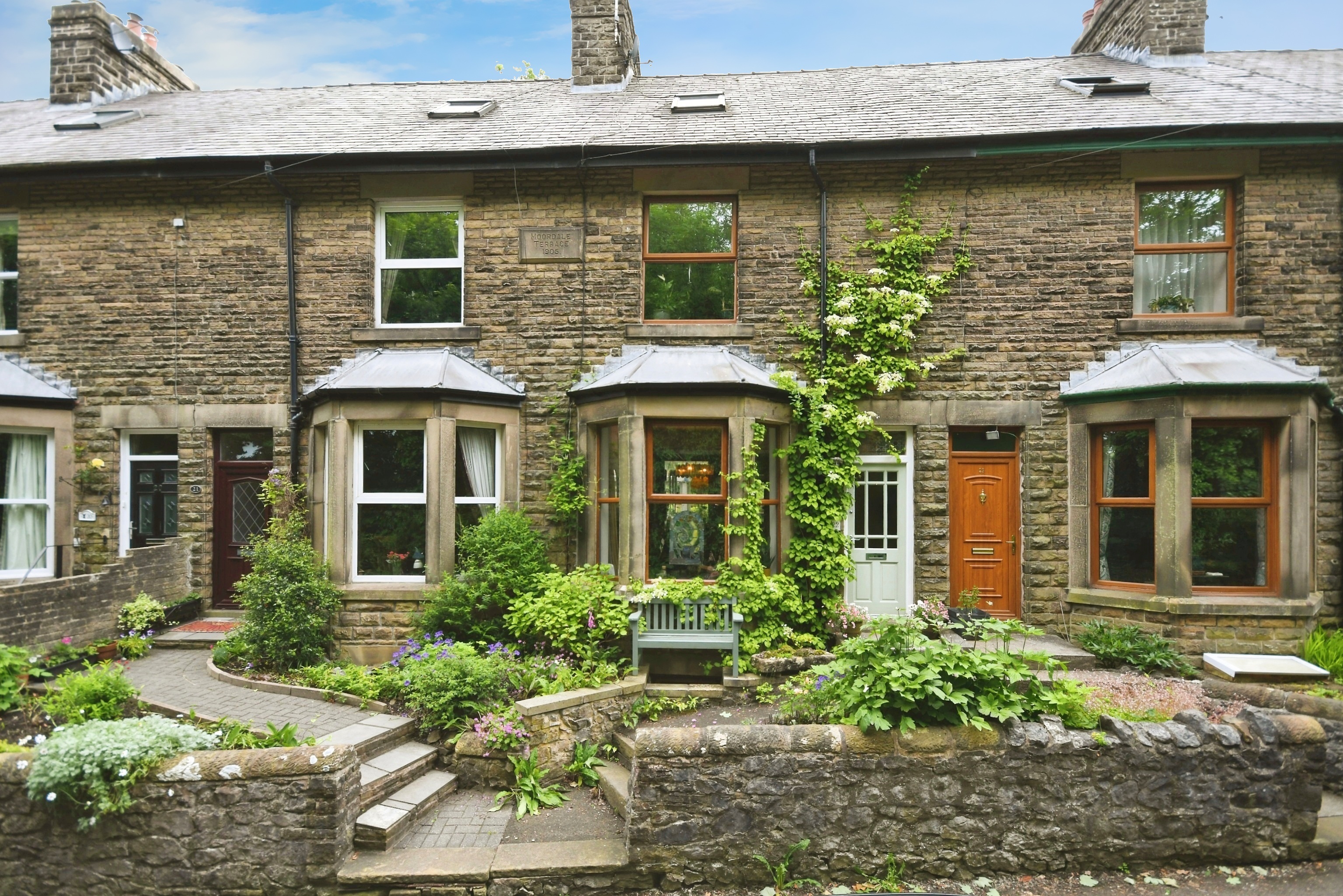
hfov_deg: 93.3
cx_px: 672
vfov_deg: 70.5
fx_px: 634
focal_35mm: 17
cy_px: 448
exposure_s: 1/200
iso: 400
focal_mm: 11.5
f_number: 8
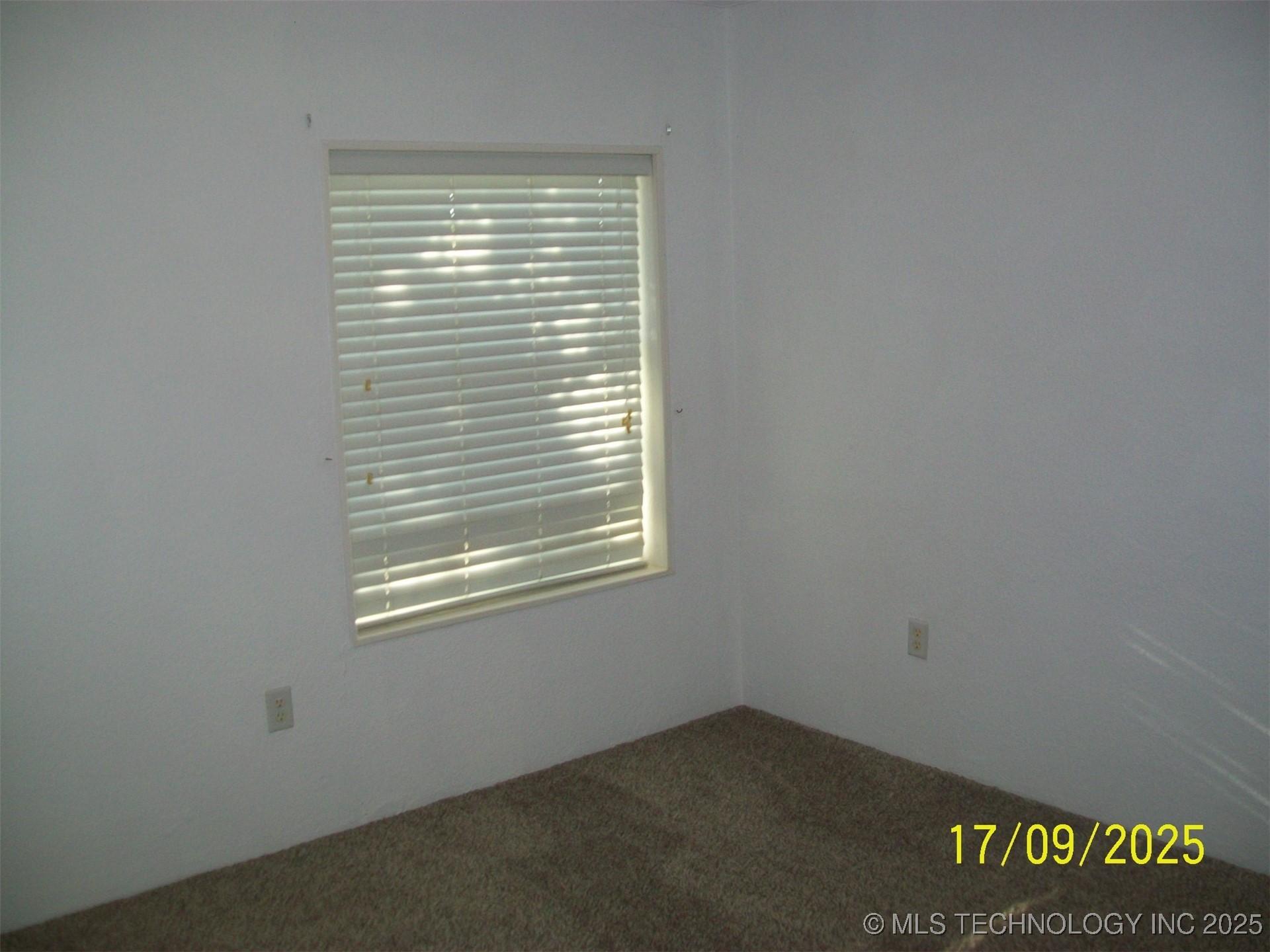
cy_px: 476
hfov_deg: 51.4
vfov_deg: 39.7
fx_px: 1321
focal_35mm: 36
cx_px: 635
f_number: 2.7
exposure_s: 1/60
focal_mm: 6
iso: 64
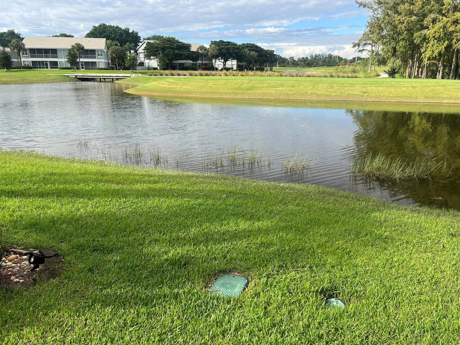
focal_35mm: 26
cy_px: 172
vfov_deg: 53.1
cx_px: 230
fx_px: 346
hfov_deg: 67.3
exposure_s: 1/2299
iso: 50
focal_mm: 5.7
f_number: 1.5
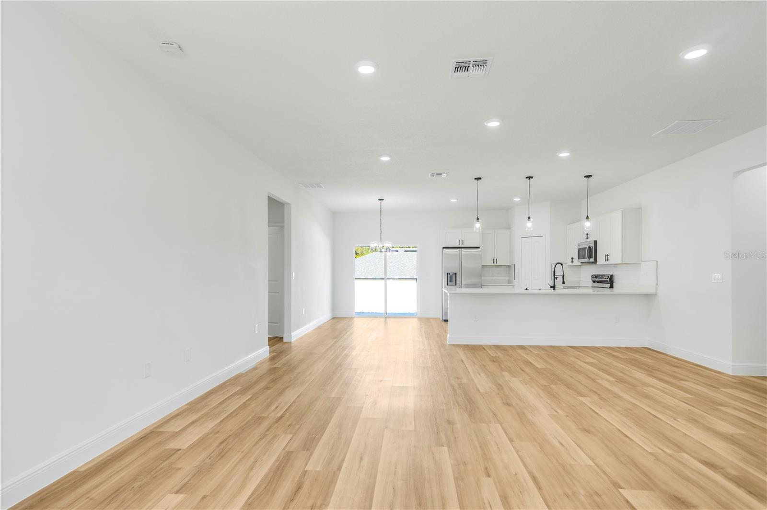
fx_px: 383
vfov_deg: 67.3
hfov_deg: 90.0
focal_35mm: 18
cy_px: 255
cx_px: 384
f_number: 3.2
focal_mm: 12
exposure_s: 1/80
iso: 100
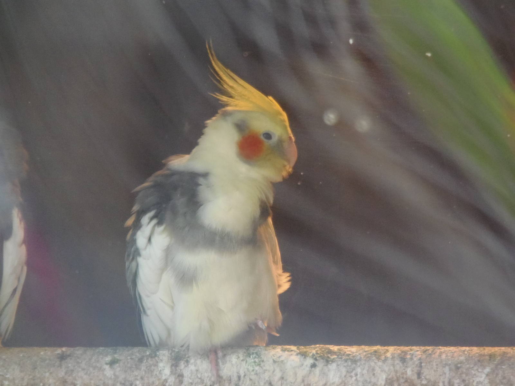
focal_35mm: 514
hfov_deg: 3.9
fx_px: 7647
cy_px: 193
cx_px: 258
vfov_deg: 2.9
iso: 400
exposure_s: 1/100
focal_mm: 95.3
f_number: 5
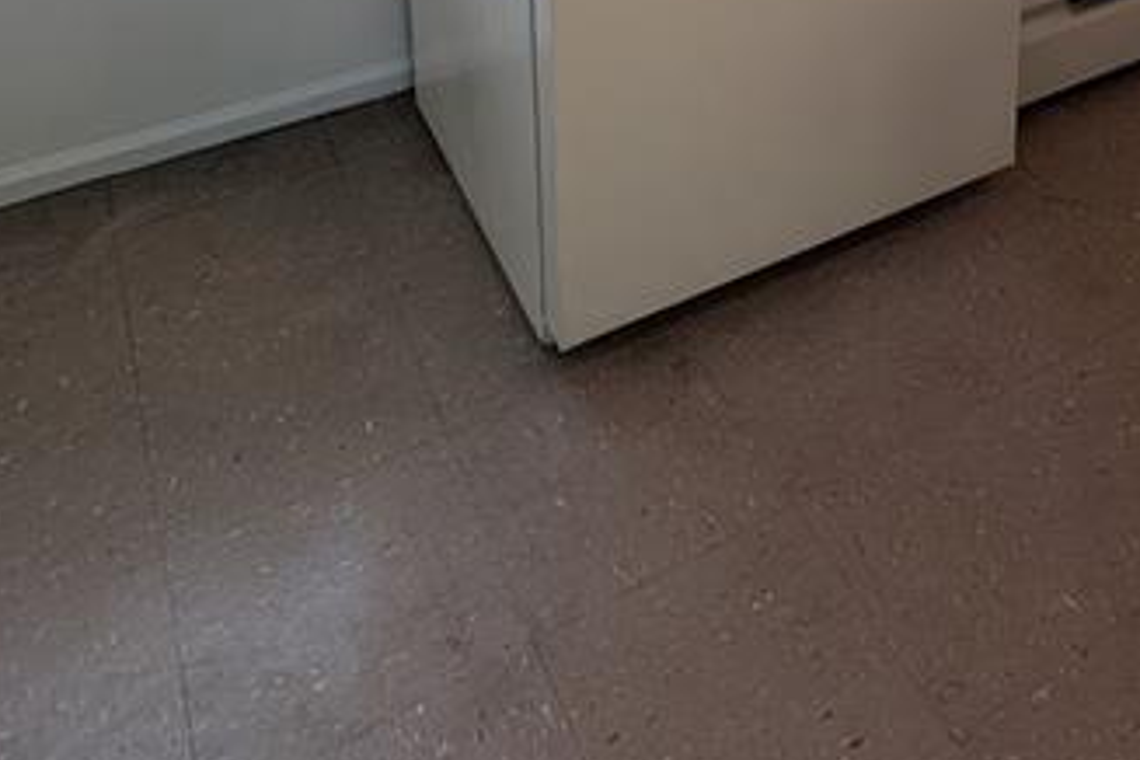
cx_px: 886
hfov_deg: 47.3
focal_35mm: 39
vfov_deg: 25.5
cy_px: -387
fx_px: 1235
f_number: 1.95
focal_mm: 2.23
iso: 37
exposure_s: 1/165
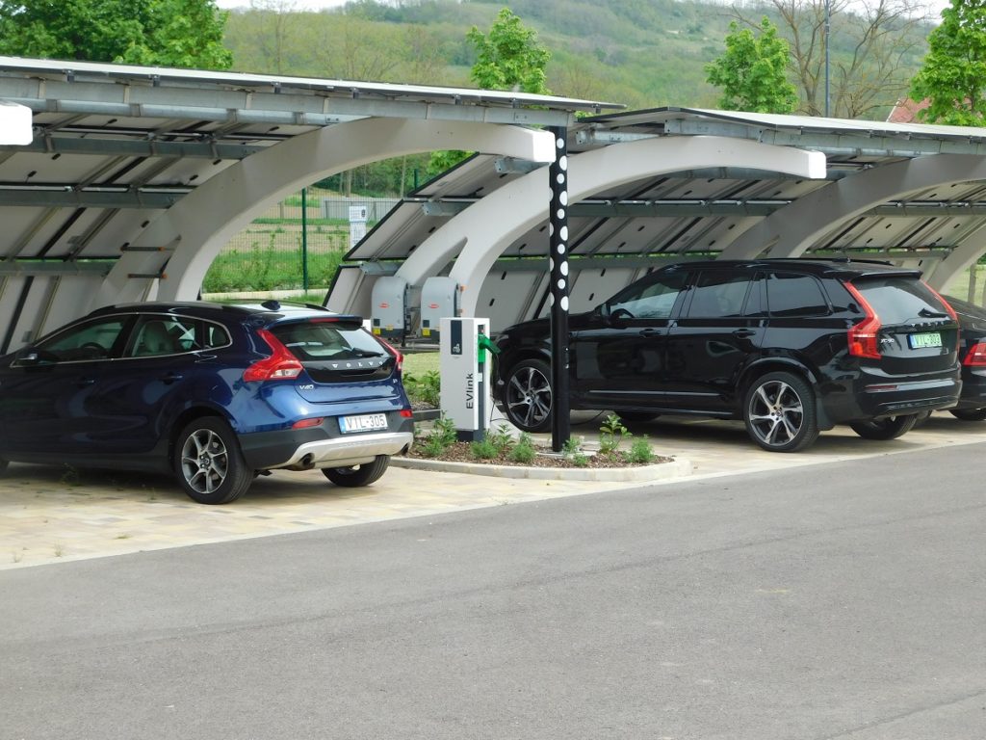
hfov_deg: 24.4
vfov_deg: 18.4
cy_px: 370
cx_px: 493
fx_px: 2279
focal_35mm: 80
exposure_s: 1/320
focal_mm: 14.2
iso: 125
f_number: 4.4
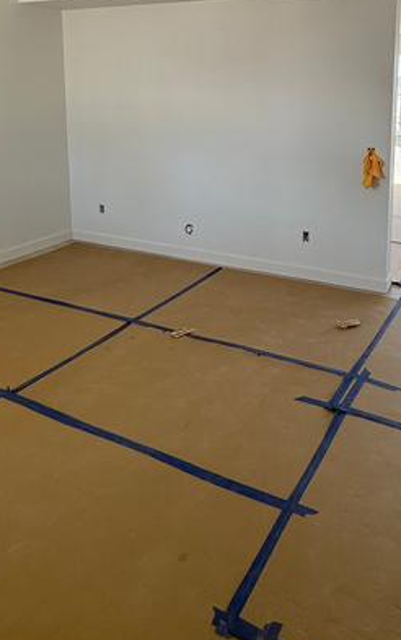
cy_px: 161
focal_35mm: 29
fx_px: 507
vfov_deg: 61.1
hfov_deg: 42.0
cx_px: 295
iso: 64
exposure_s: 1/100
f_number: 2.2
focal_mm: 2.22
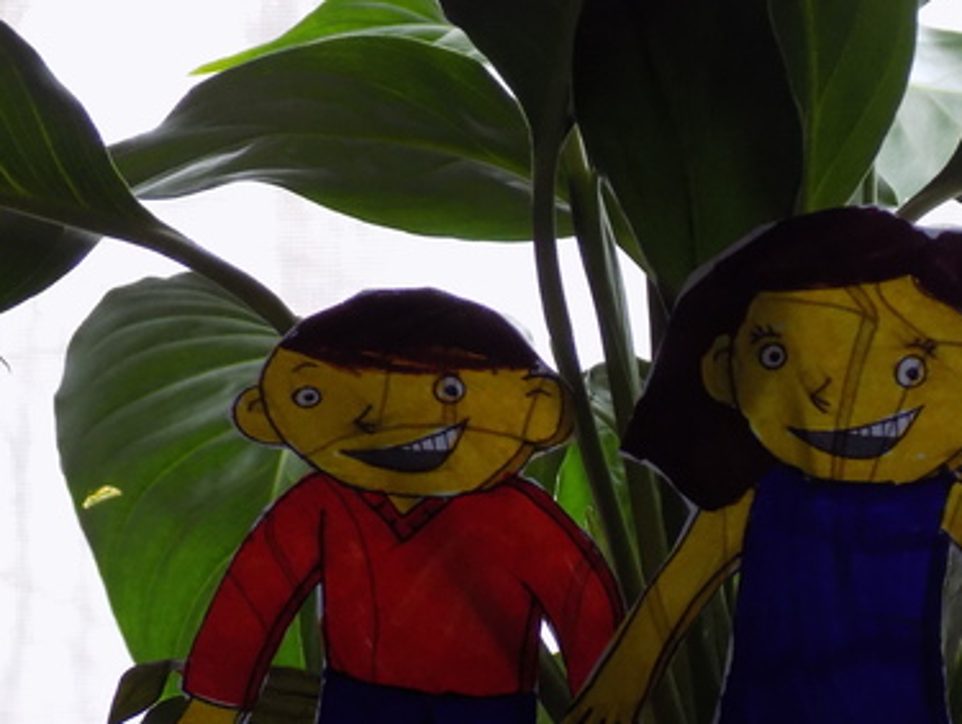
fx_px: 3700
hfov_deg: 14.7
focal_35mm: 133
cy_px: 585
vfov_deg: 11.1
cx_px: 752
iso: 220
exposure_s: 1/30
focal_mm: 13.9
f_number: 4.3
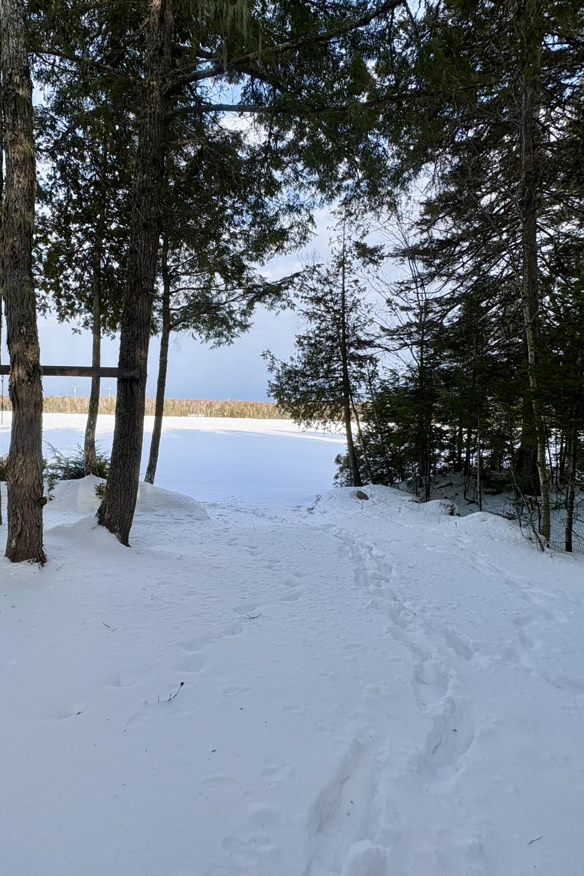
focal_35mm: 20
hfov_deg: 61.3
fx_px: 487
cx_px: 229
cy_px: 430
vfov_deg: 84.0
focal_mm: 2.22
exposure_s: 1/804
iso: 40
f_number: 2.2
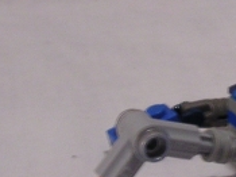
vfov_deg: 10.7
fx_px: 947
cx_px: 274
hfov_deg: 13.8
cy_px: 109
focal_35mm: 139
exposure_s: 1/3.4
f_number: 2.8
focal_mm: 5.8
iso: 188
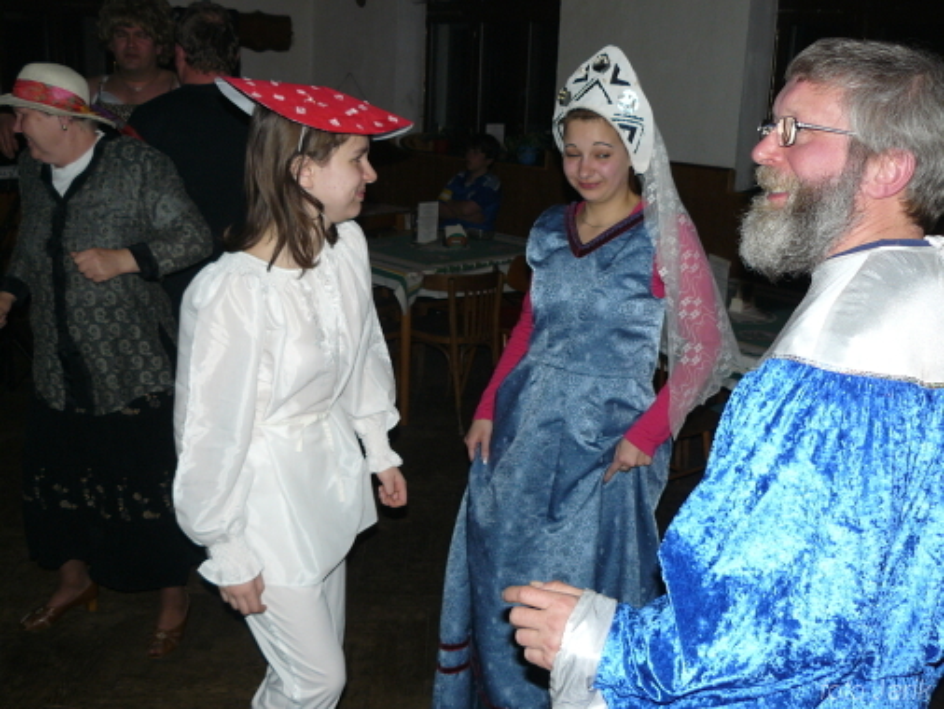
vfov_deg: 39.7
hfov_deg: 51.3
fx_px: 982
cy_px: 354
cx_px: 472
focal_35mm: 36
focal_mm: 6
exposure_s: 1/30
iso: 100
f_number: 2.8
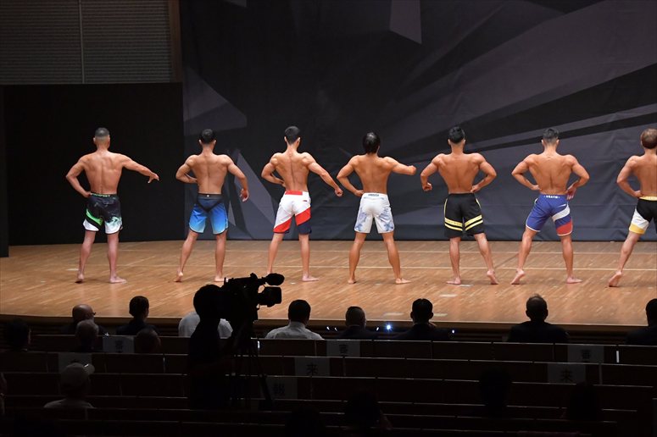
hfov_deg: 18.9
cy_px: 218
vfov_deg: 12.7
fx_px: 1970
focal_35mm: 108
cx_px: 328
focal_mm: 72
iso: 6400
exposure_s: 1/400
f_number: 5.6
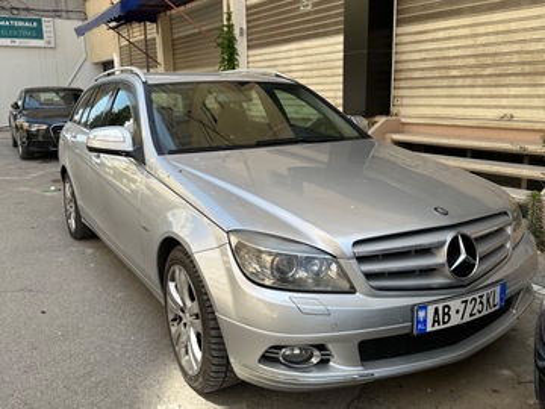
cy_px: 204
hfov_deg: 71.6
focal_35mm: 24
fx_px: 378
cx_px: 272
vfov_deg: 56.8
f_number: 1.78
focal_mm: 6.86
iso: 80
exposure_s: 1/1473
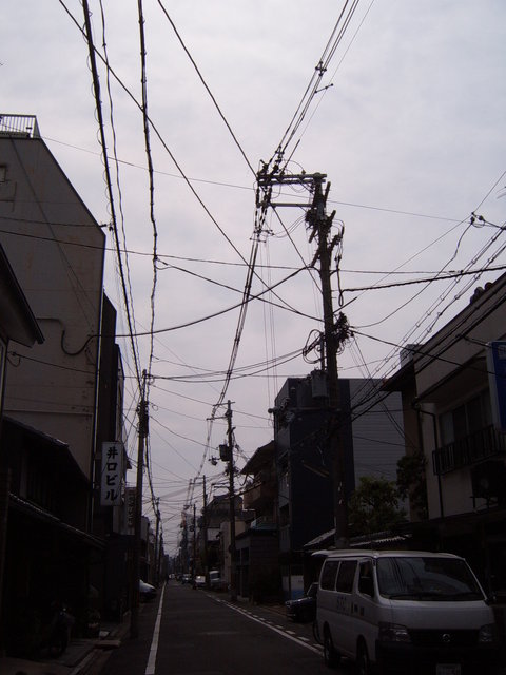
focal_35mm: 37
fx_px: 721
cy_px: 338
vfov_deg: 50.1
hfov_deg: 38.7
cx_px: 253
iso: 63
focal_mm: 6.2
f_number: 6
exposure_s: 1/750
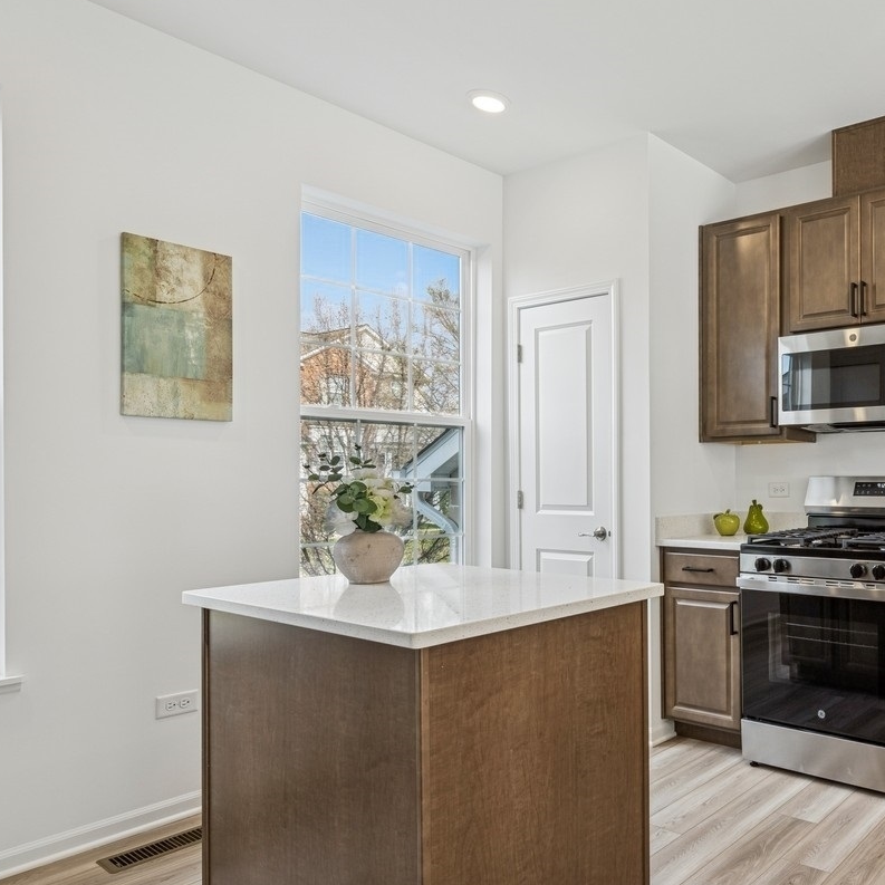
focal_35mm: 24
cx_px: 787
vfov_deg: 64.7
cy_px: 507
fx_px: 694
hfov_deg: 56.6
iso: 200
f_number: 9.5
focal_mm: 14
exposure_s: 1/60
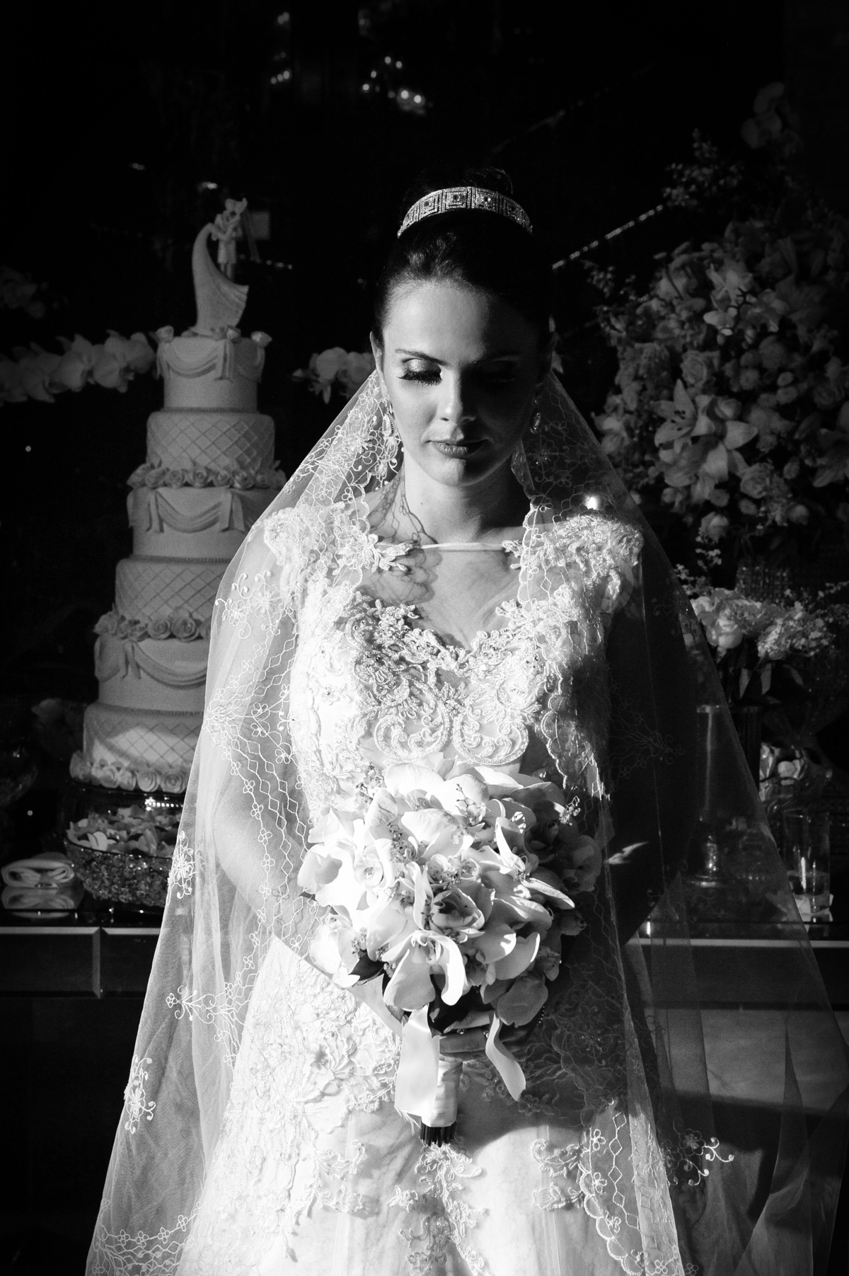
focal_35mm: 66
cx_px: 424
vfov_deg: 30.5
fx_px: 2337
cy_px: 638
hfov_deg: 20.6
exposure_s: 1/200
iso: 3200
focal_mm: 66
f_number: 11
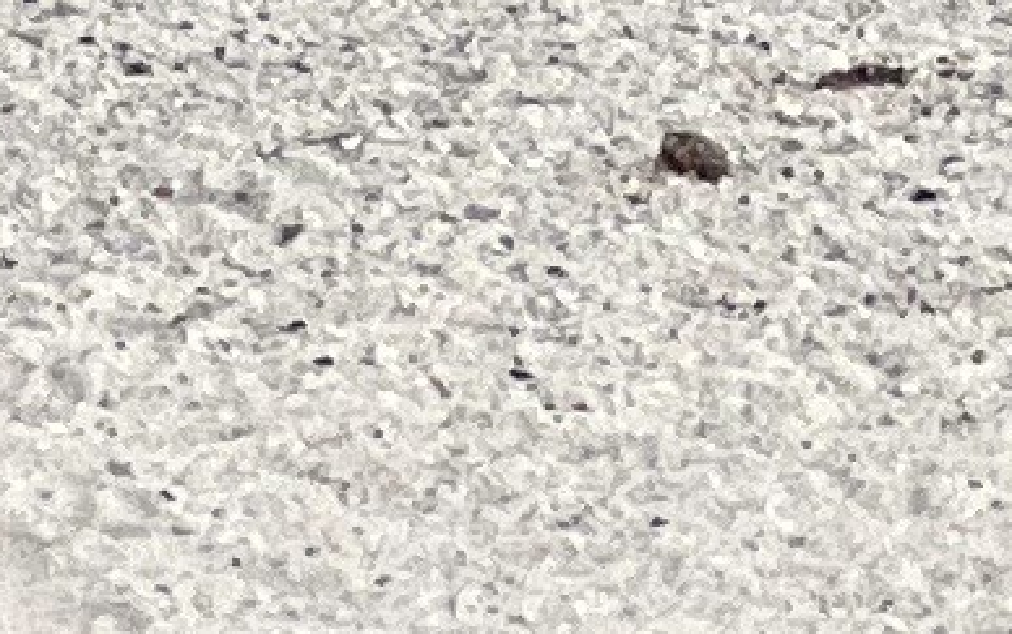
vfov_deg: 1.5
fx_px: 23402
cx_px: -1429
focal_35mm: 848
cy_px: -2906
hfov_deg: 2.5
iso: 32
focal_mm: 9
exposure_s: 1/346
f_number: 2.8
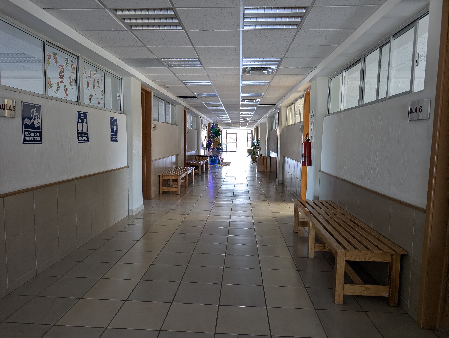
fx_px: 312
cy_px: 169
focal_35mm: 24
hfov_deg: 71.5
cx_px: 224
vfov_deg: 56.9
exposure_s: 1/115
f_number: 1.68
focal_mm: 6.9
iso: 161
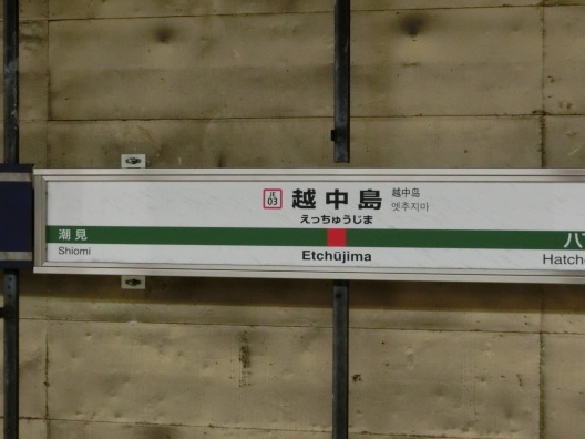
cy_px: 233
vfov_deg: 15.2
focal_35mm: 97
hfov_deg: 20.2
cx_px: 351
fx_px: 1639
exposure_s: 1/30
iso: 800
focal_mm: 14.3
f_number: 5.4
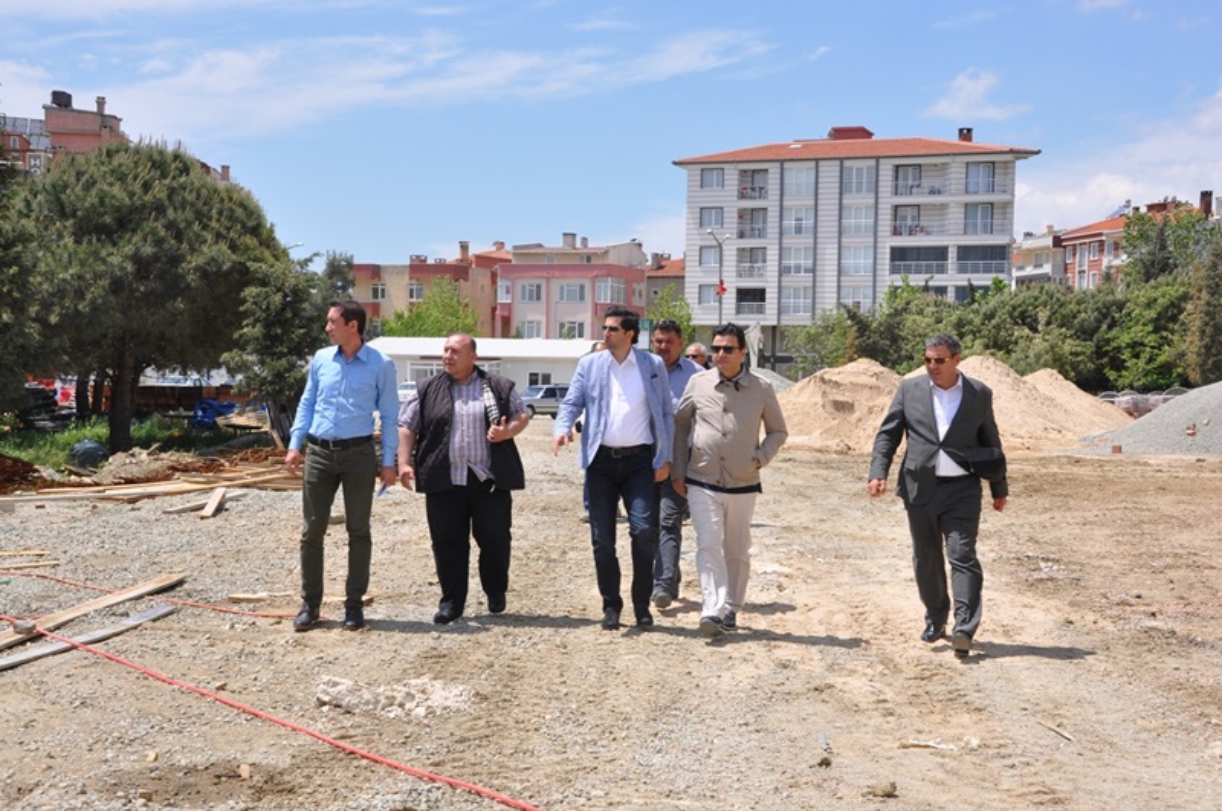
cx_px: 611
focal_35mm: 52
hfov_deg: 37.9
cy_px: 406
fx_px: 1780
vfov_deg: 25.7
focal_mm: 35
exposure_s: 1/400
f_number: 10
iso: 200
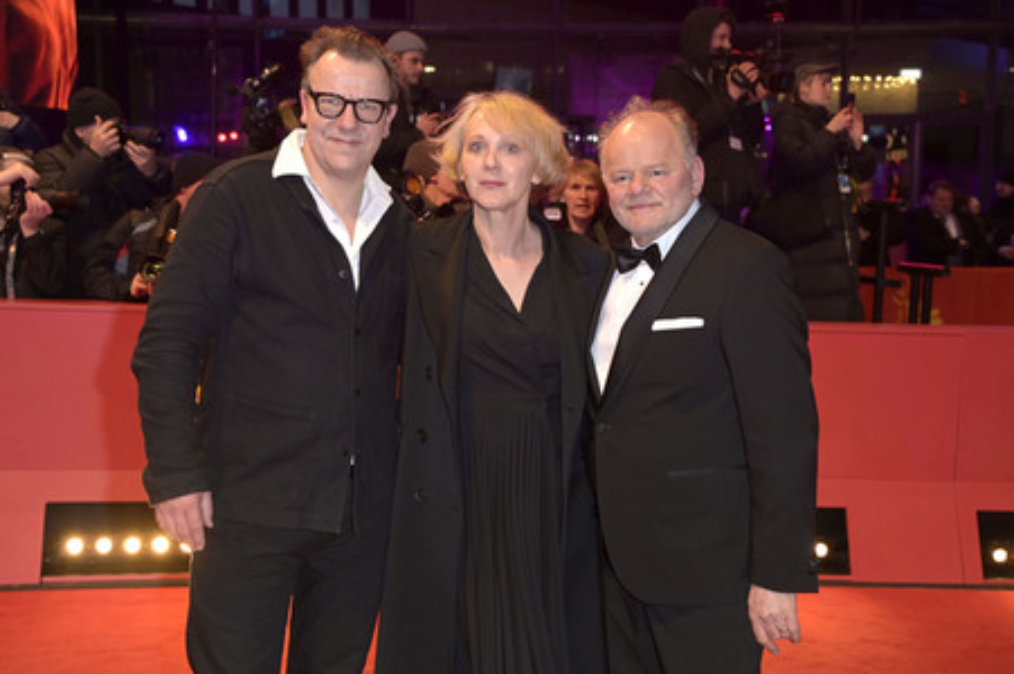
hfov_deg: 36.3
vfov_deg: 24.6
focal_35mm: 55
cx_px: 507
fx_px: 1548
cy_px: 337
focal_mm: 55
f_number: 5.6
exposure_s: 1/250
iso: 1250
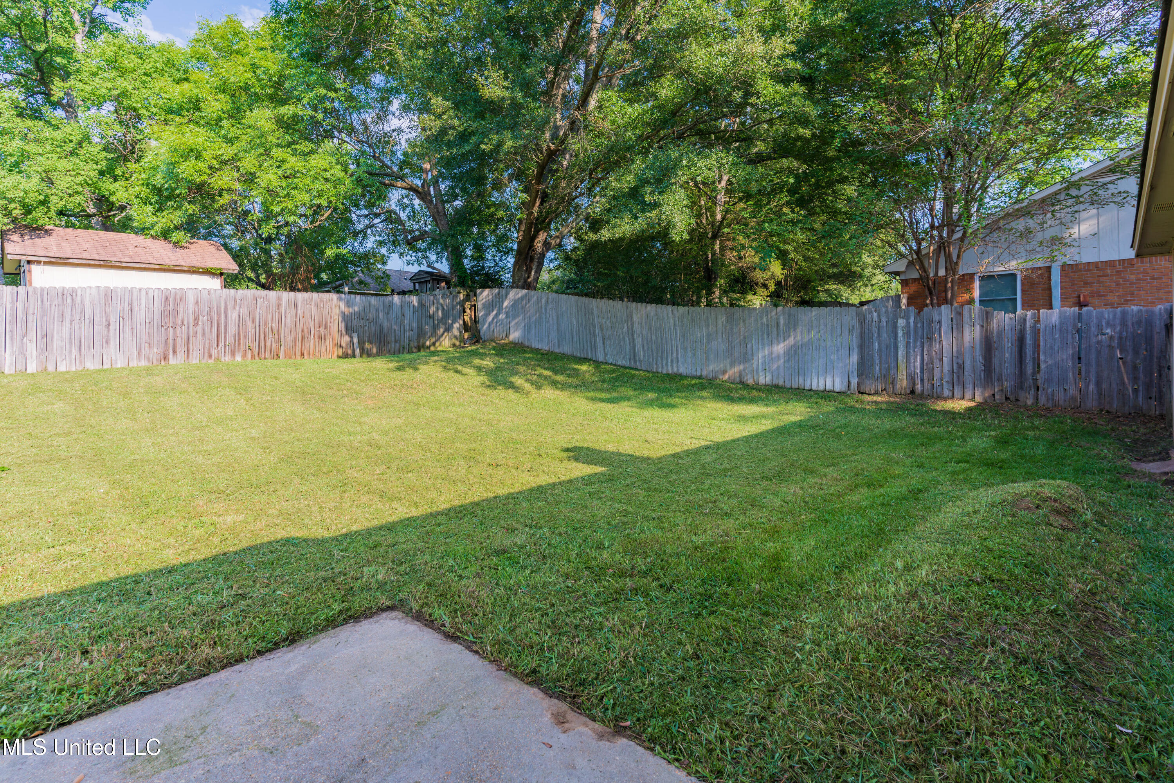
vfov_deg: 70.4
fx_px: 554
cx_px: 587
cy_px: 392
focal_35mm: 17
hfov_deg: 93.3
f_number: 5.6
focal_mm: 17
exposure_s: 1/250
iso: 200
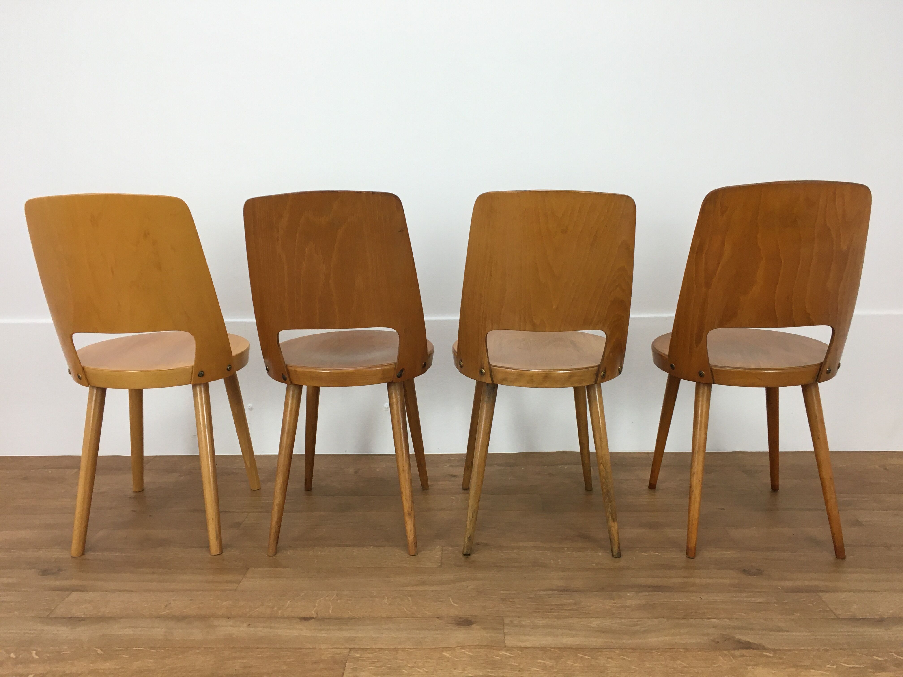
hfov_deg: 61.7
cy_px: 338
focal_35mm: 29
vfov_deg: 48.2
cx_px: 452
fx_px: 756
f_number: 2.2
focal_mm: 4.15
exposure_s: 1/33
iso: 40
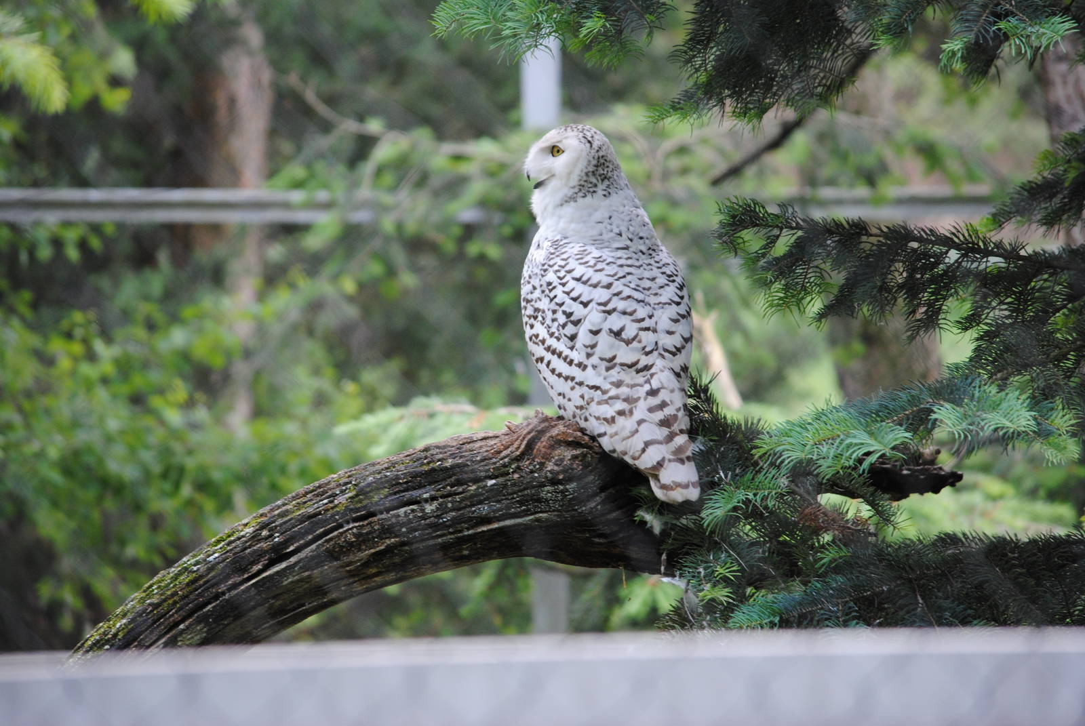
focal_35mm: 270
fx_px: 8147
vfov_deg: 5.1
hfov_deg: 7.6
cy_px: 363
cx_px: 542
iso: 400
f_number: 5
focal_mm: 180
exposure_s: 1/160
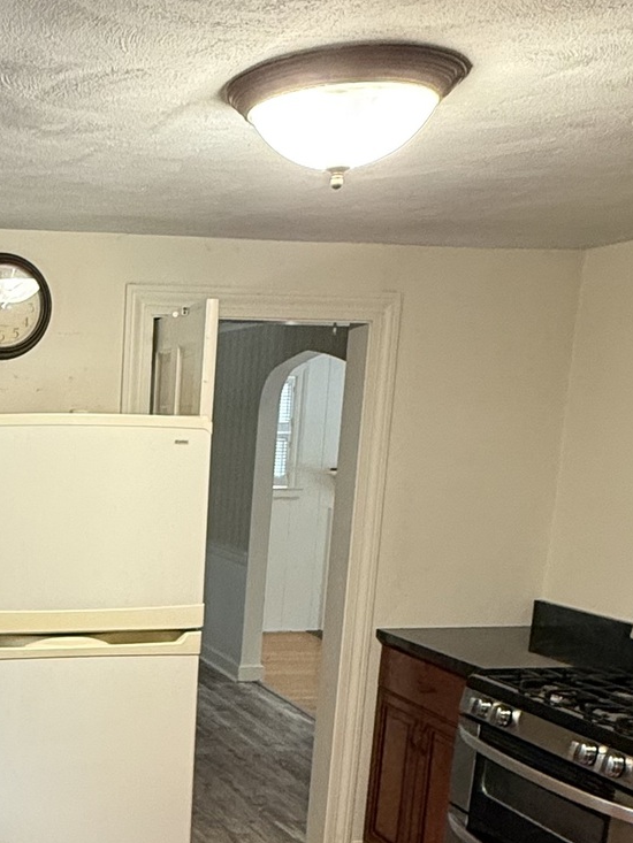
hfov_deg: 30.1
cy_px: 644
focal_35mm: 44
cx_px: -32
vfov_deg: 41.5
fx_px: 1072
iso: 400
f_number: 2.2
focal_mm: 2.22
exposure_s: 1/60
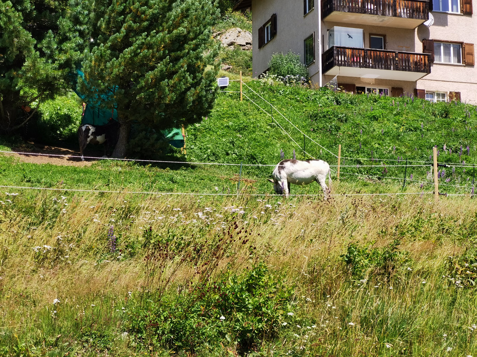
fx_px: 1130
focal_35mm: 82
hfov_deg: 23.8
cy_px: 178
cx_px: 238
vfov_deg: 18.0
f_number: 2.4
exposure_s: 1/1081
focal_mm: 7.48
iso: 50
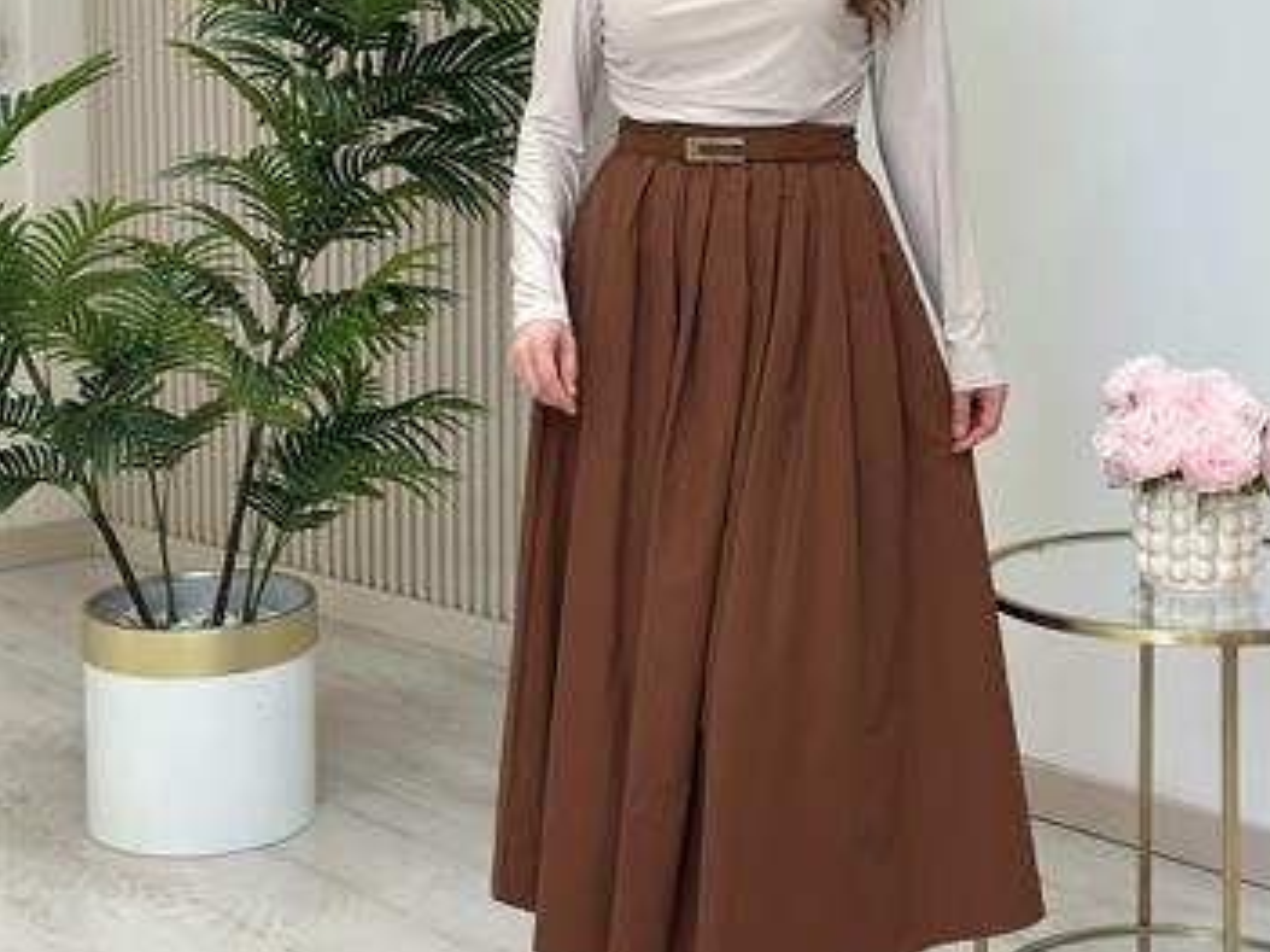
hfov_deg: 26.7
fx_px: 2677
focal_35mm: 73
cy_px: 266
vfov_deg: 20.0
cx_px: 720
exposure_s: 1/218
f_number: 1.78
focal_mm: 6.86
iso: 80
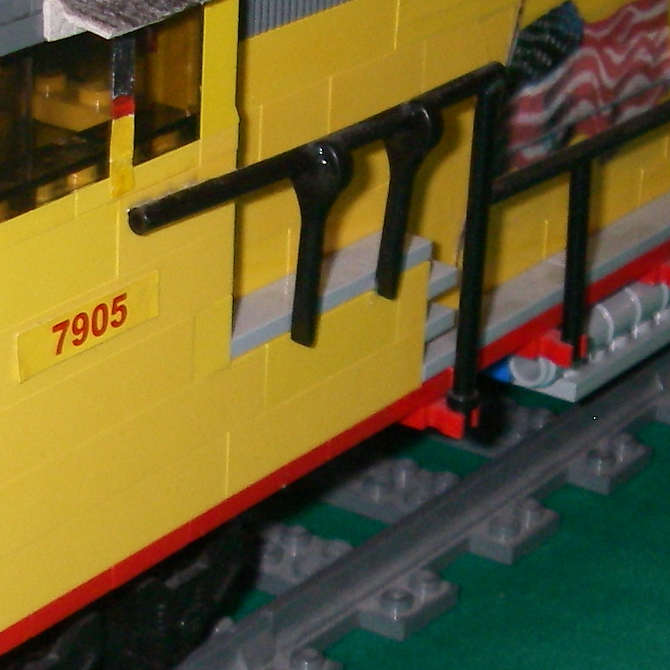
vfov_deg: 14.4
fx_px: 2650
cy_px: 470
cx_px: 265
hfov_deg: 14.4
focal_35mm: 121
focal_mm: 6.3
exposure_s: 1/40
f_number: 3.3
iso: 200
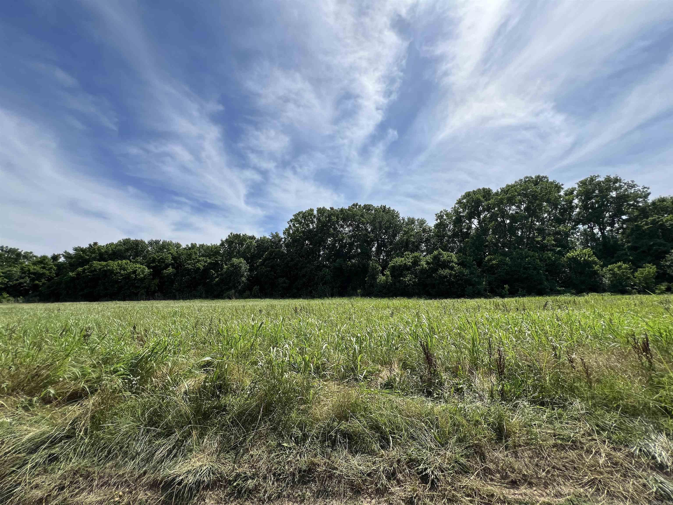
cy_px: 252
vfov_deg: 89.9
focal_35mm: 13
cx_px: 336
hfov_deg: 106.2
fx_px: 253
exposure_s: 1/2370
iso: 32
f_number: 1.8
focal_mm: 1.57
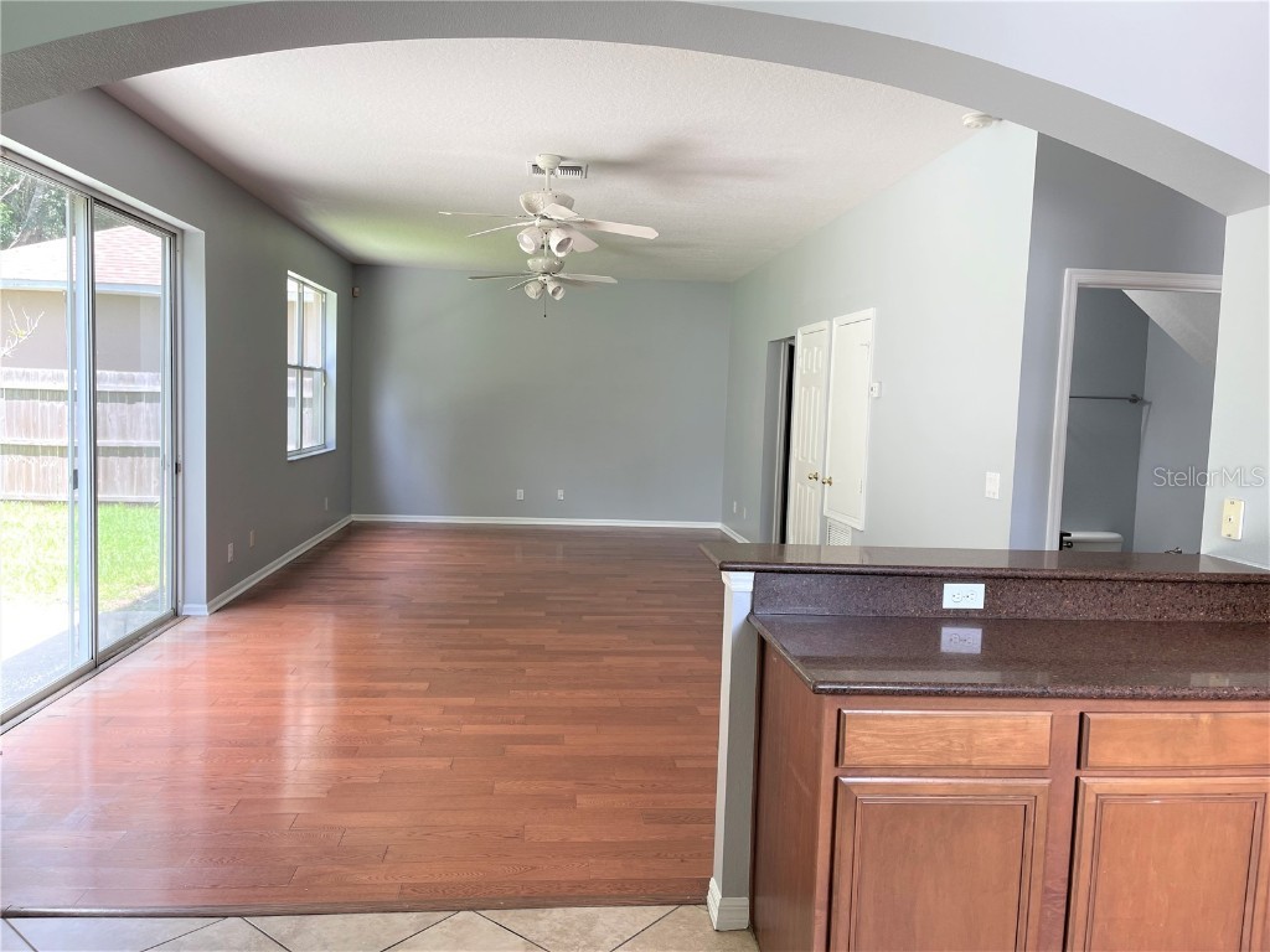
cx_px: 635
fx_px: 954
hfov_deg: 67.3
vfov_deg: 53.1
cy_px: 476
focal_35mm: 26
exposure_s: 1/121
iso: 50
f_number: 1.6
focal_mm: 5.1
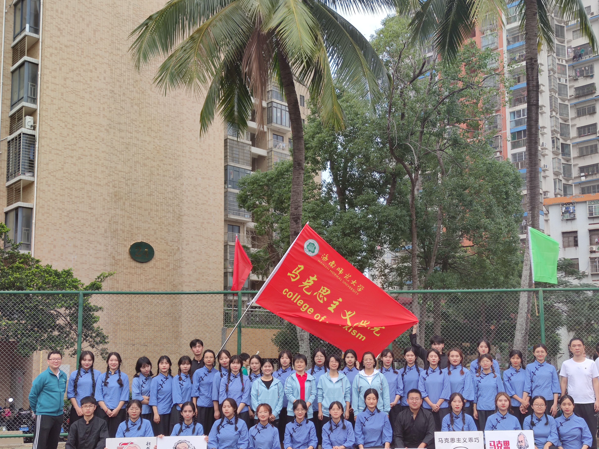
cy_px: 271
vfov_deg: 37.6
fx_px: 658
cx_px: 316
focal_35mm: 38
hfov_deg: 49.0
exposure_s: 1/778
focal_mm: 6.72
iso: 50
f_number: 1.69
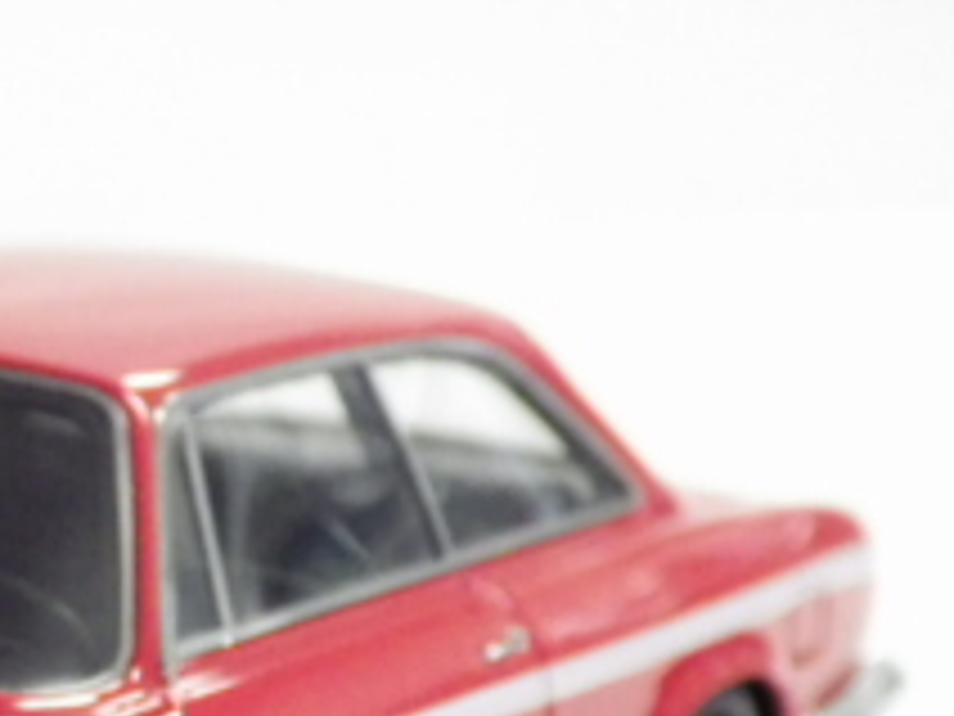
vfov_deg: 5.6
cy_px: 657
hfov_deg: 7.4
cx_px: -342
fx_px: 7248
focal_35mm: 263
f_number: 4.4
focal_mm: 15.6
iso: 800
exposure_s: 1/30
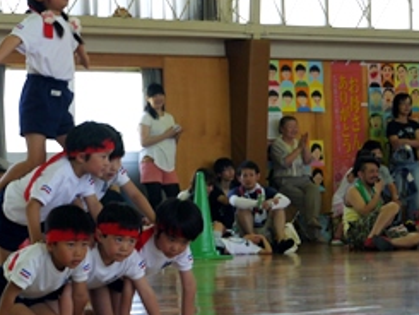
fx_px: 1804
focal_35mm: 149
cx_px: 133
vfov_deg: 10.0
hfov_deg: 13.2
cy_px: 149
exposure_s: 1/80
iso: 160
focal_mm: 32
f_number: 5.6
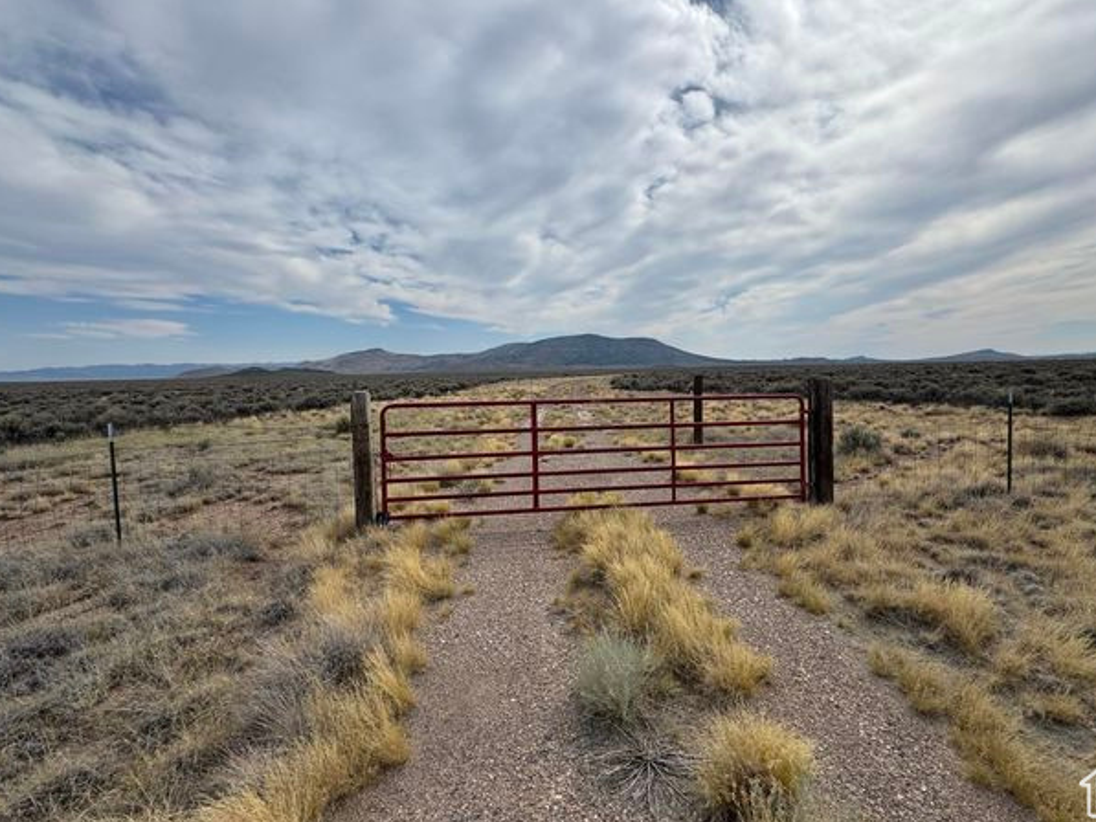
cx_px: 565
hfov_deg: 98.1
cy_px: 393
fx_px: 475
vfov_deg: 81.7
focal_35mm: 15
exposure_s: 1/3390
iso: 50
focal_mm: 2.22
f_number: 2.2
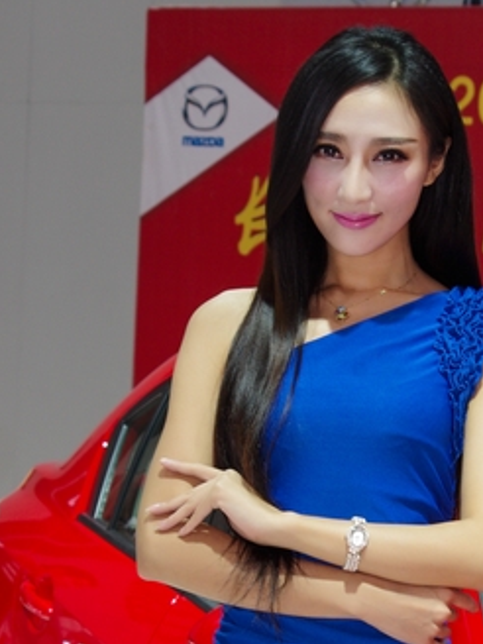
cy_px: 526
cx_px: 389
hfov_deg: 8.8
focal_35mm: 168
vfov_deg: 11.7
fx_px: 3125
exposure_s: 1/50
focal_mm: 55
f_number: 8
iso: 400
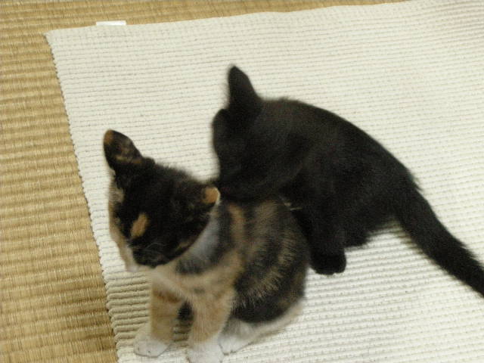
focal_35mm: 103
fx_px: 1440
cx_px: 242
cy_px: 182
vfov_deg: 14.4
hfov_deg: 19.1
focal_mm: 21.5
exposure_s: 1/8.1
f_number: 4.7
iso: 800
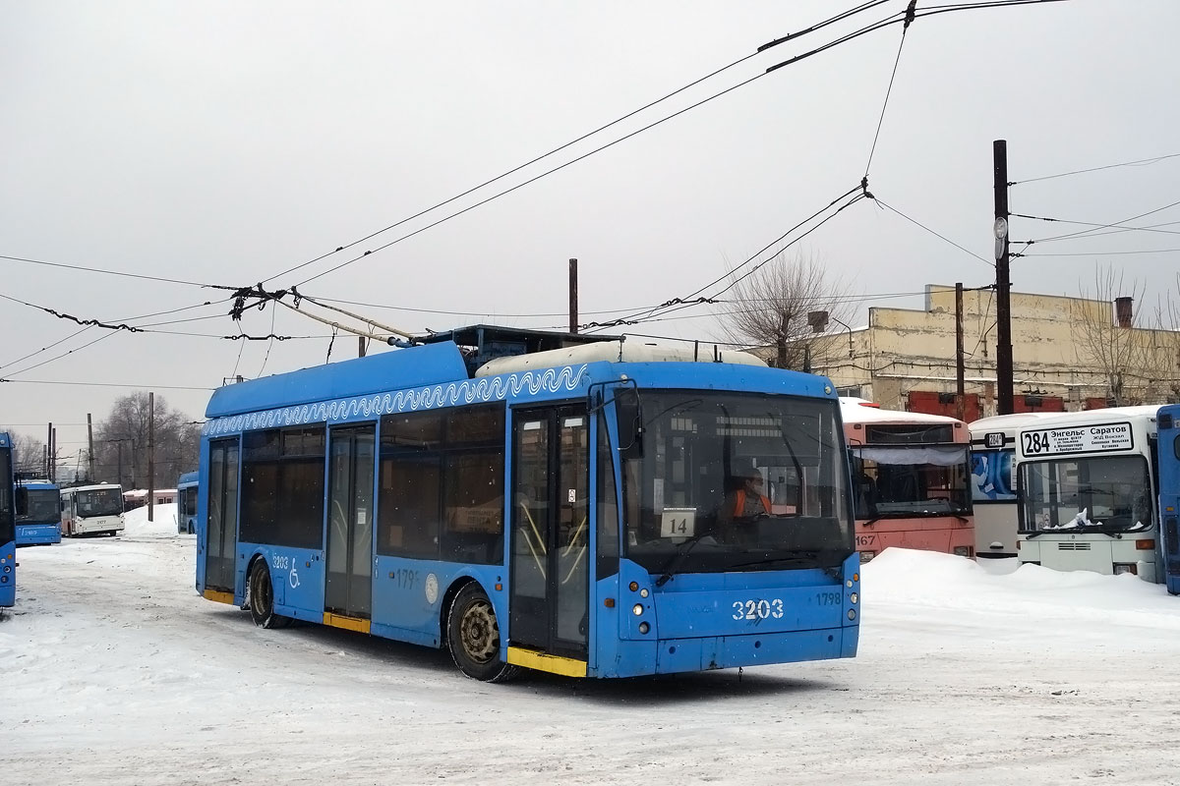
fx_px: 1213
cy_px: 393
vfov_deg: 35.9
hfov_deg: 51.9
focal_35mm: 37
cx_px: 590
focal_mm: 13.9
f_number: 6.3
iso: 125
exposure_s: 1/500
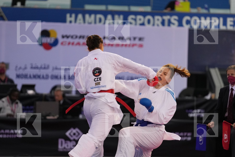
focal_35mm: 300
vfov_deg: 4.6
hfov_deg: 6.9
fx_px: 1958
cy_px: 78
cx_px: 118
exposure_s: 1/1000
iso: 2000
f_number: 2.8
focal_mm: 200
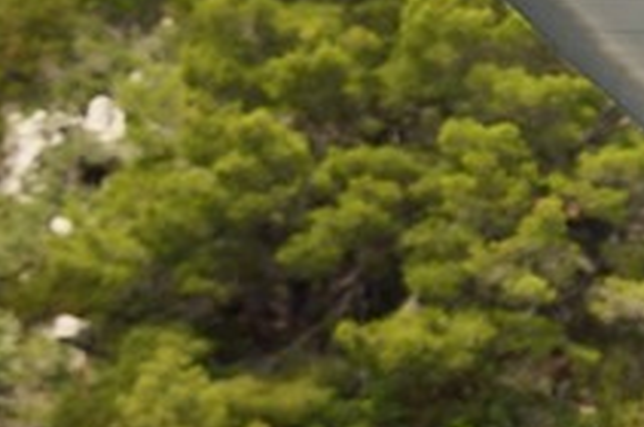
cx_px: 1898
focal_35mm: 228
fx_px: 4072
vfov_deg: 5.9
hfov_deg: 7.9
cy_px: 851
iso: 200
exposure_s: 1/320
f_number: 5
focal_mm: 30
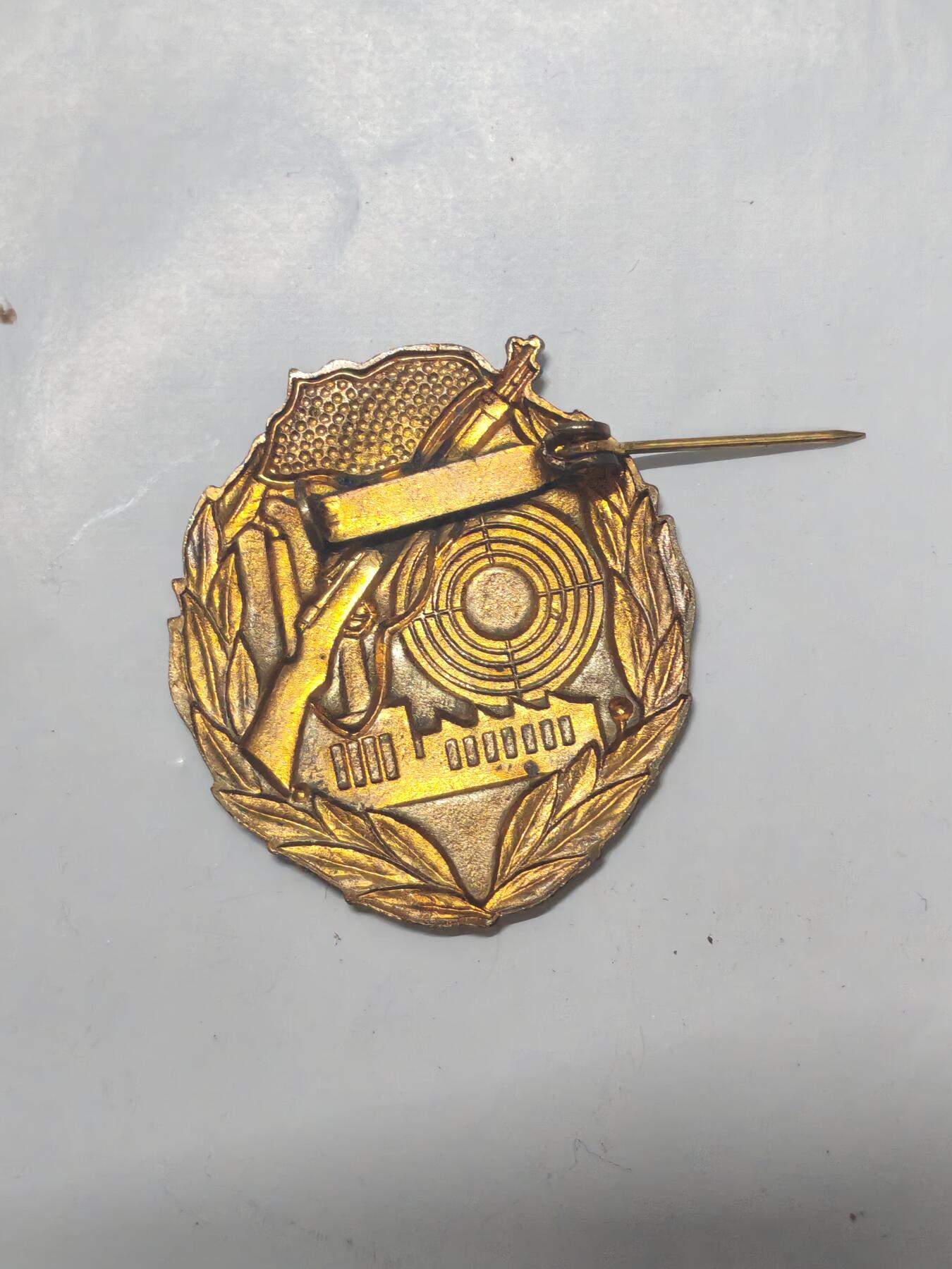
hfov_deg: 21.6
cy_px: 634
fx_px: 2493
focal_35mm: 68
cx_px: 476
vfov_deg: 28.6
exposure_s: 1/33
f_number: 1.95
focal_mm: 5.52
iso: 800
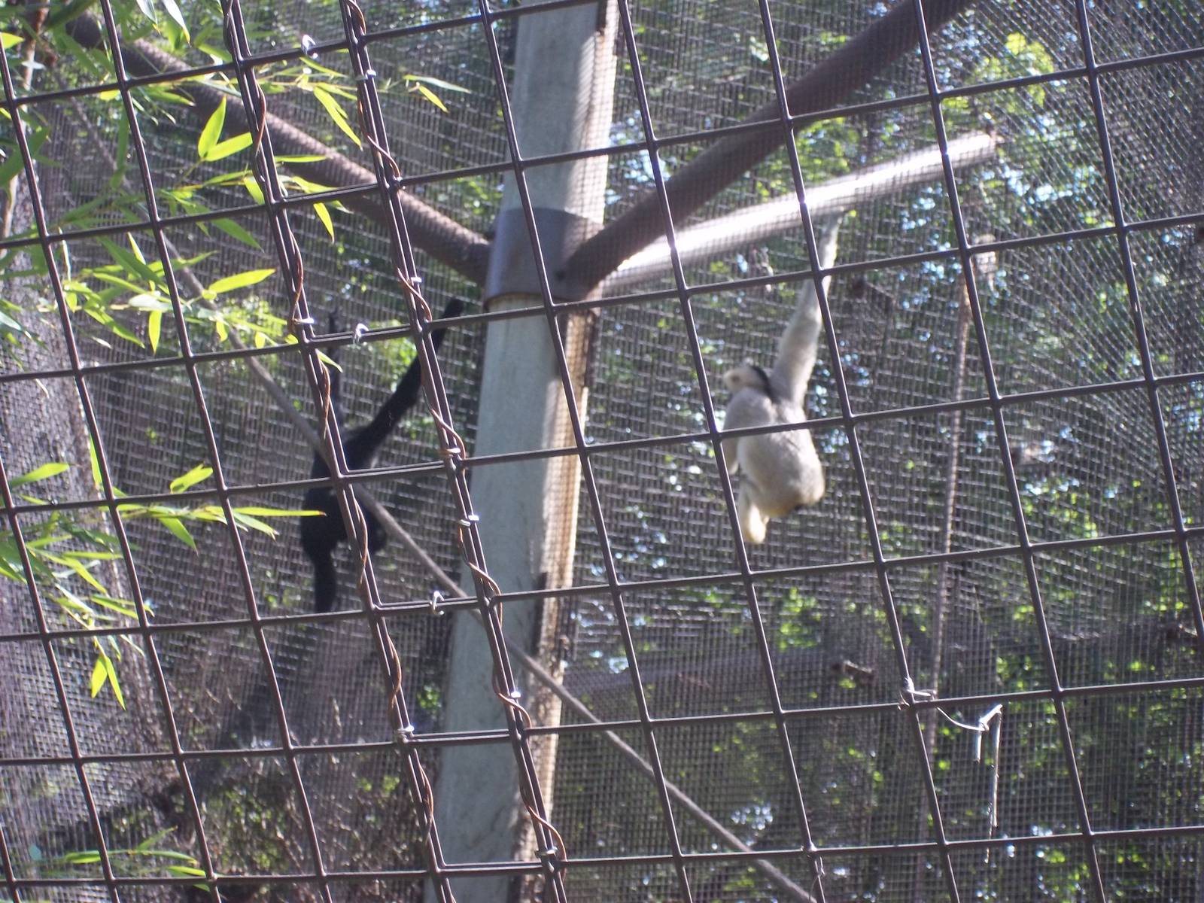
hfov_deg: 18.2
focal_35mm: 108
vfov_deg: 13.7
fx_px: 3756
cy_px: 452
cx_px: 602
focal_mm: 19.5
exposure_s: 1/125
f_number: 5.6
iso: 160
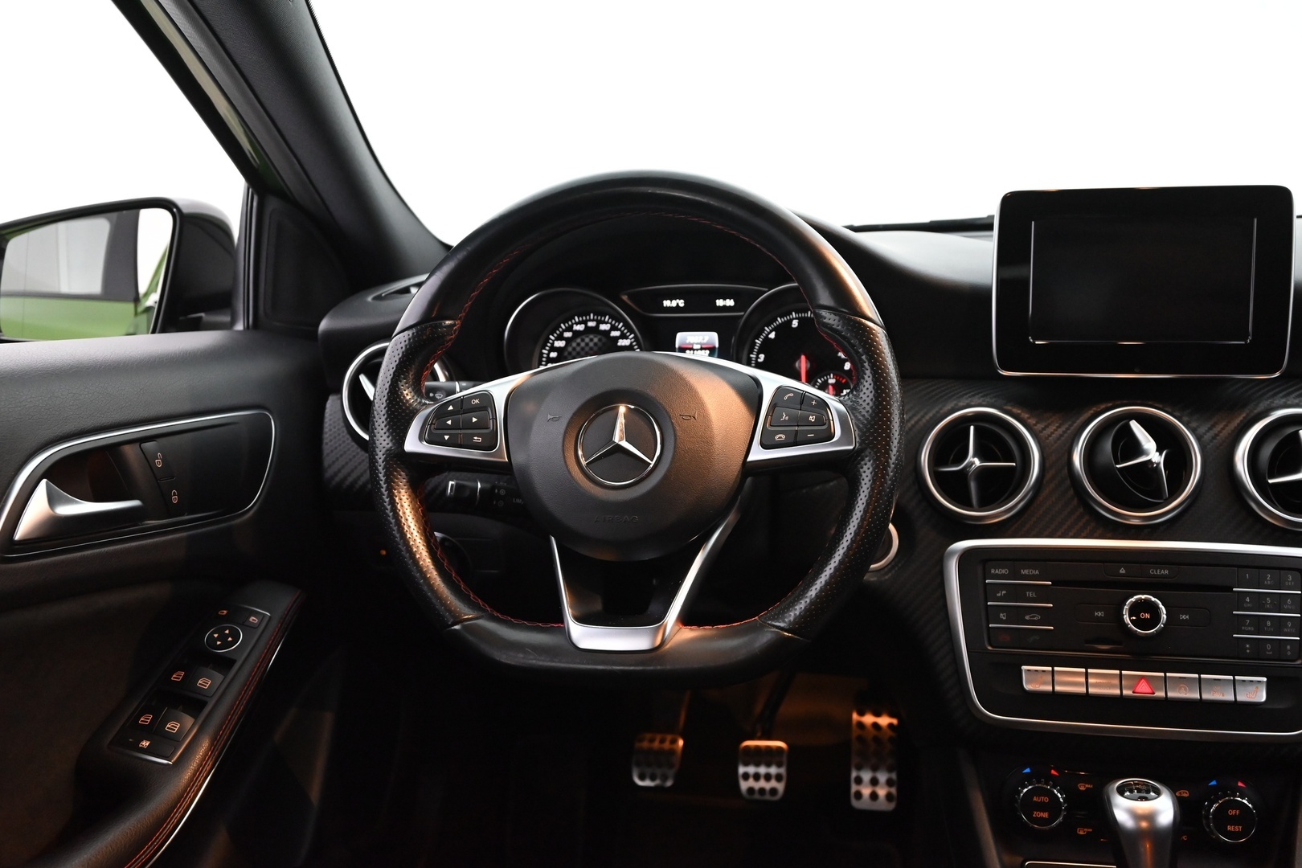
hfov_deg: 56.5
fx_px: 1211
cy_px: 434
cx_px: 651
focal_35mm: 34
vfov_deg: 39.4
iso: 5600
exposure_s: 1/60
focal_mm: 33.5
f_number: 5
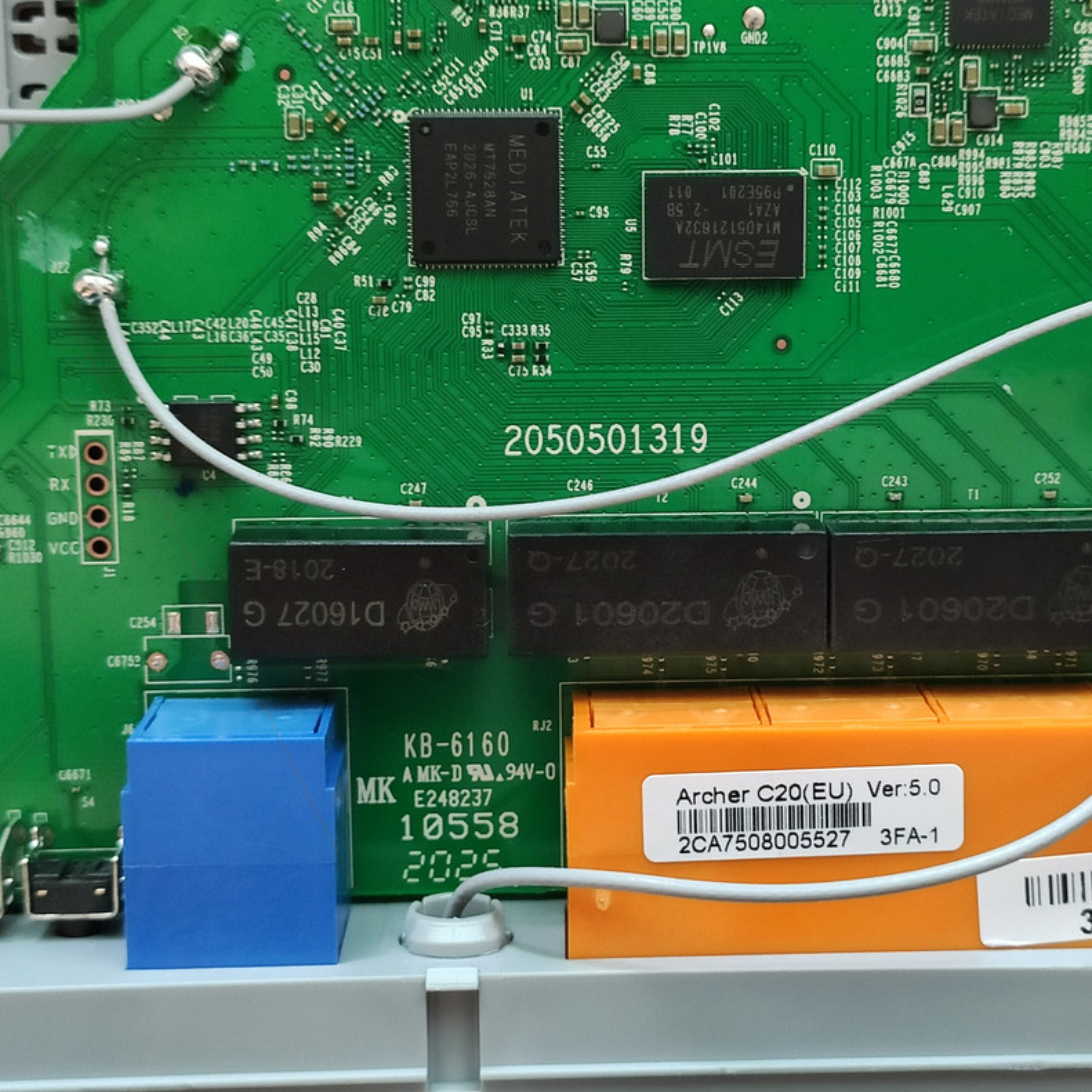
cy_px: 548
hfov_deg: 52.2
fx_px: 1106
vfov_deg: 52.5
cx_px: 647
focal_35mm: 31
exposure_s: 1/25
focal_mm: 4.77
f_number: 1.75
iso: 1727
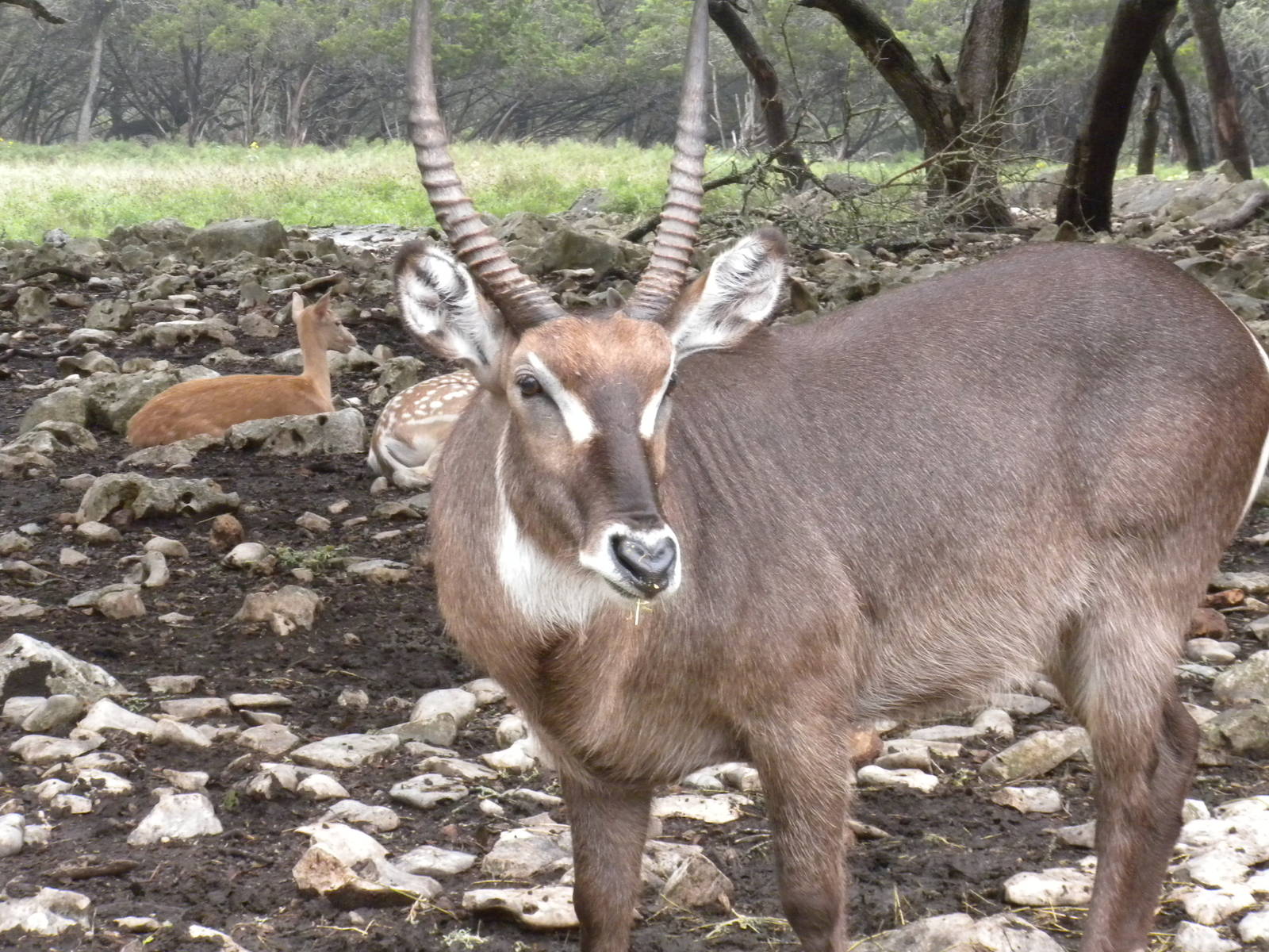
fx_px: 4362
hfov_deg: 16.6
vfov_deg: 12.5
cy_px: 476
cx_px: 634
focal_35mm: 119
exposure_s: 1/112
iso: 400
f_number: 5.1
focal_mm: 21
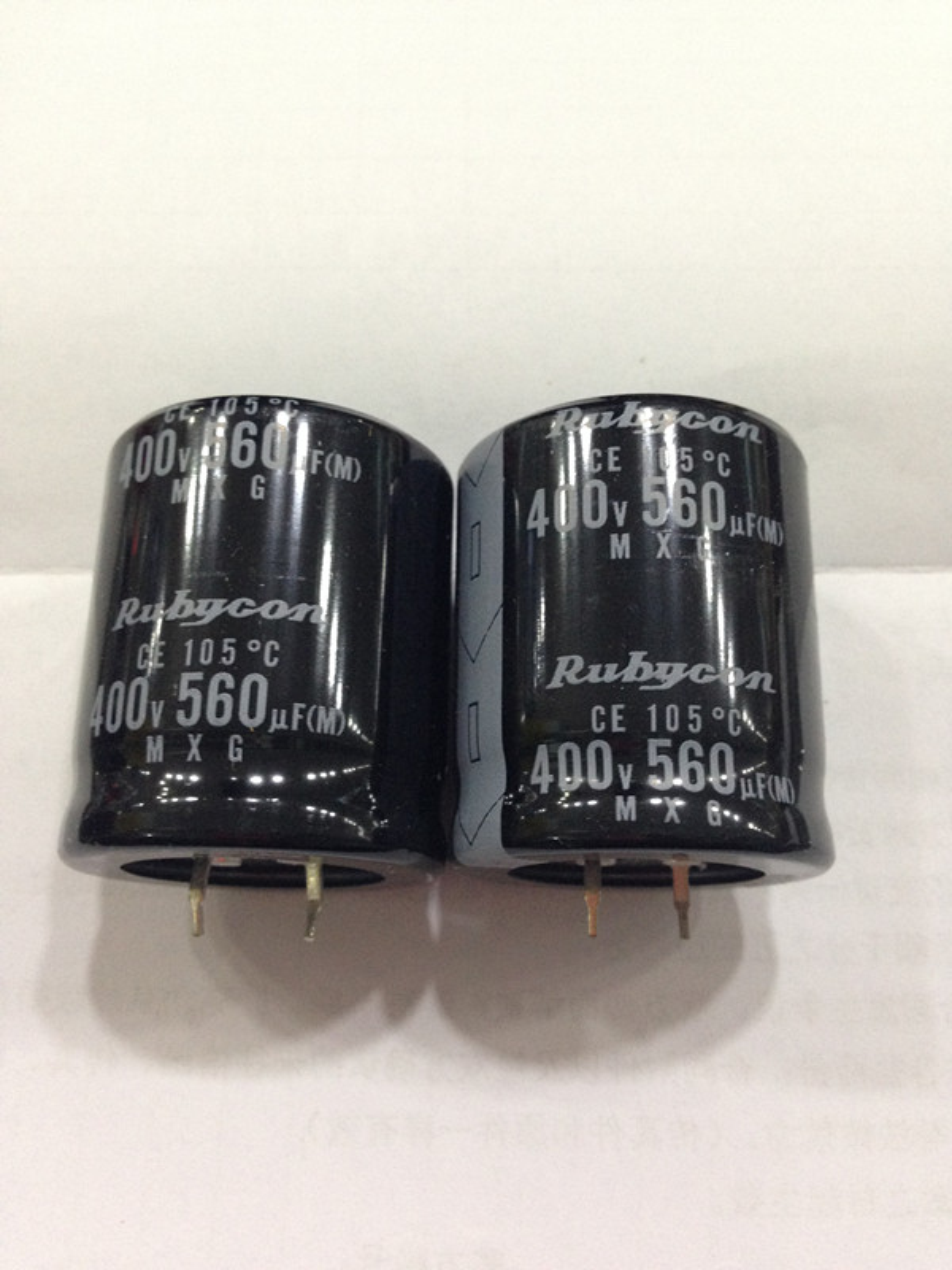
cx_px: 476
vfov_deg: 55.4
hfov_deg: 42.9
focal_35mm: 33
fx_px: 1210
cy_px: 635
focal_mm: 4.12
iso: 250
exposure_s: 1/20
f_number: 2.4
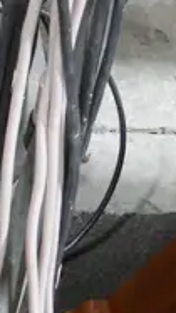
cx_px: -85
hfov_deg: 6.3
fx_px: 1587
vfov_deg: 11.3
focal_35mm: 191
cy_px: 87
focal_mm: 16
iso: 1600
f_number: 5.6
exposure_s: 1/60
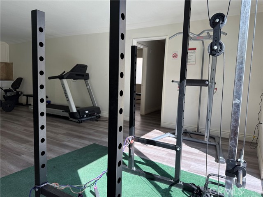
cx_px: 132
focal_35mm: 24
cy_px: 98
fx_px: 182
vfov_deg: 56.8
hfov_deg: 71.6
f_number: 1.78
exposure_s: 1/607
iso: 100
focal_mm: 6.76
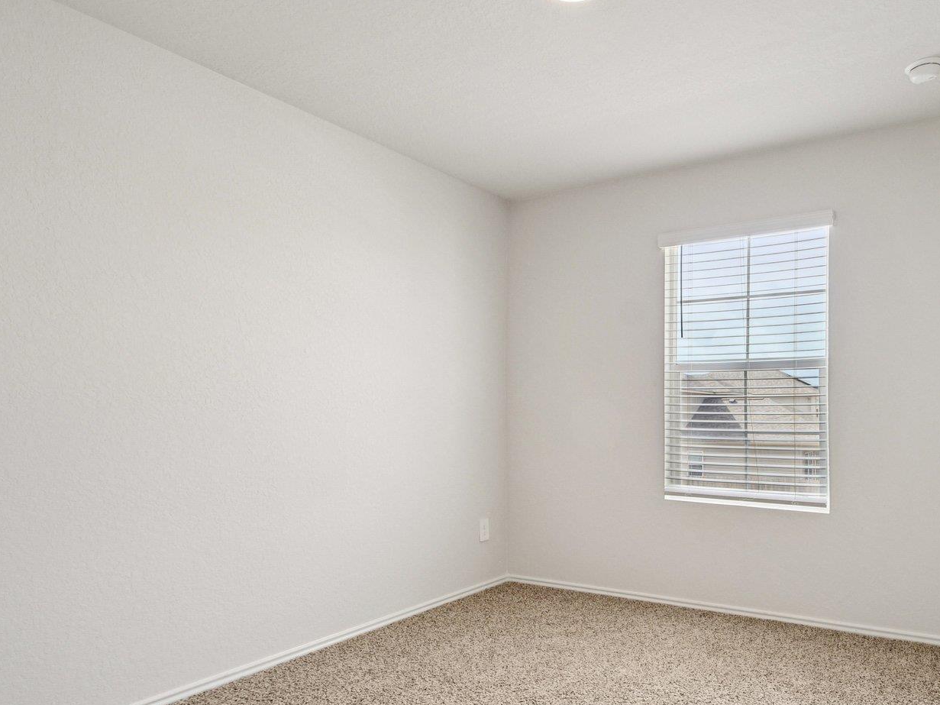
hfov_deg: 70.7
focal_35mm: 24
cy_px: 393
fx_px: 652
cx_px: 571
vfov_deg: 56.7
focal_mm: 10
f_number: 8
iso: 400
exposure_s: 1/40
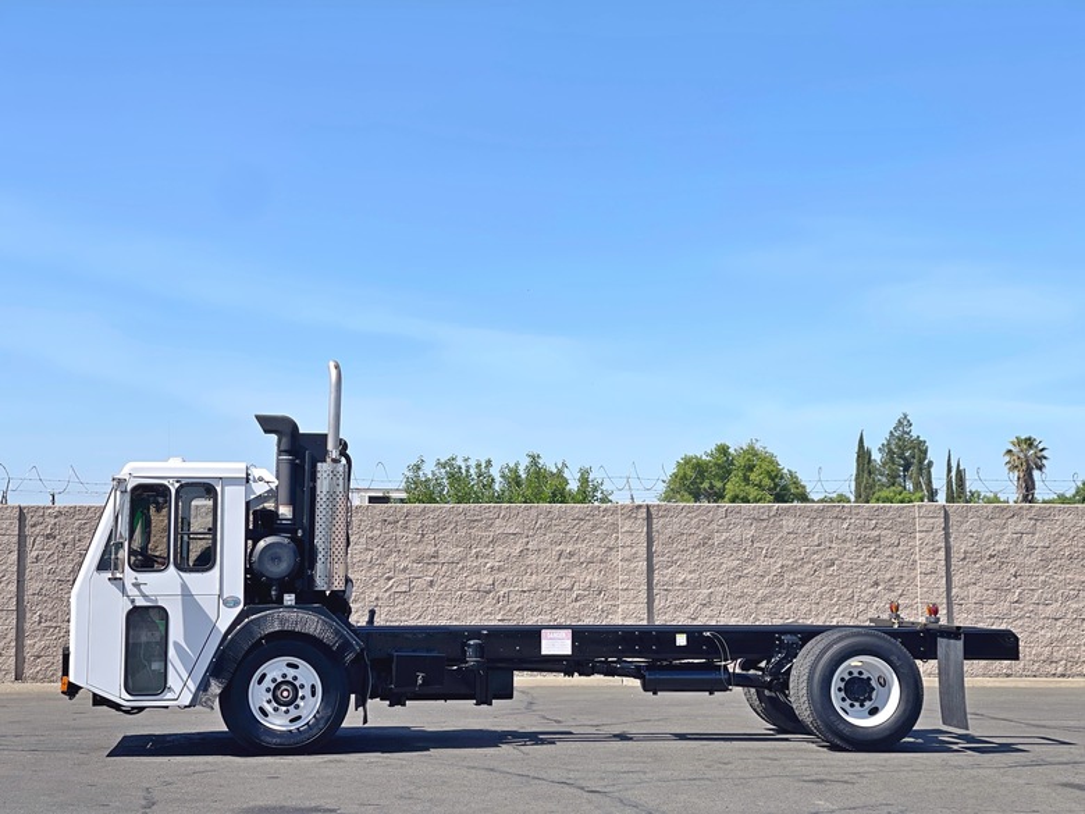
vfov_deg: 22.9
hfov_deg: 30.3
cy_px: 407
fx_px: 2006
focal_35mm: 64
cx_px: 542
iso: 32
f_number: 2.2
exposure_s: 1/2053
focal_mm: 7.5
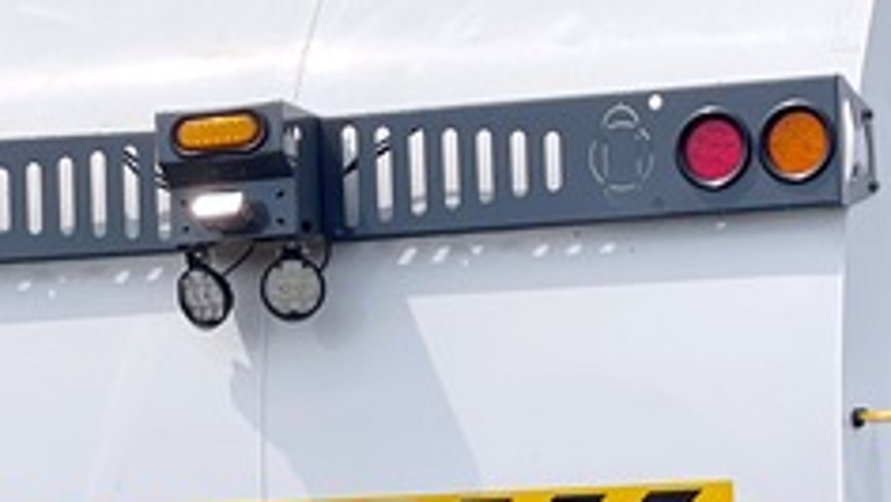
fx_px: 5436
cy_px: 730
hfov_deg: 9.4
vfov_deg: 5.2
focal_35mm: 230
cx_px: 566
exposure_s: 1/2096
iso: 32
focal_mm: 7.5
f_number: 2.2
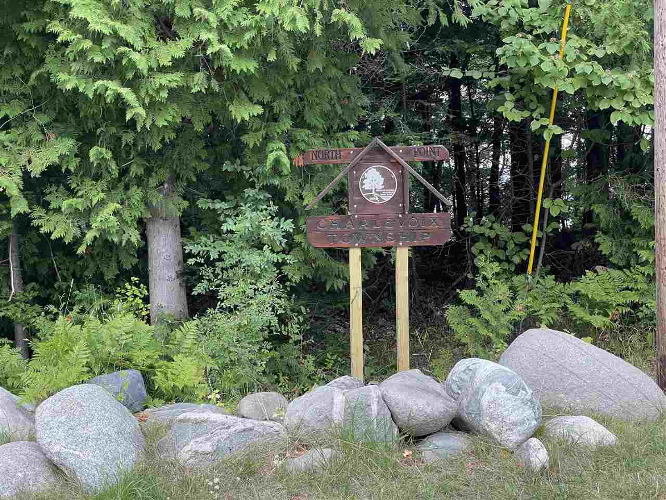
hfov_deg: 36.8
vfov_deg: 28.0
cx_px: 333
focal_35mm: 52
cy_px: 250
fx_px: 1000
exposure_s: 1/99
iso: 50
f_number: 2
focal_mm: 6
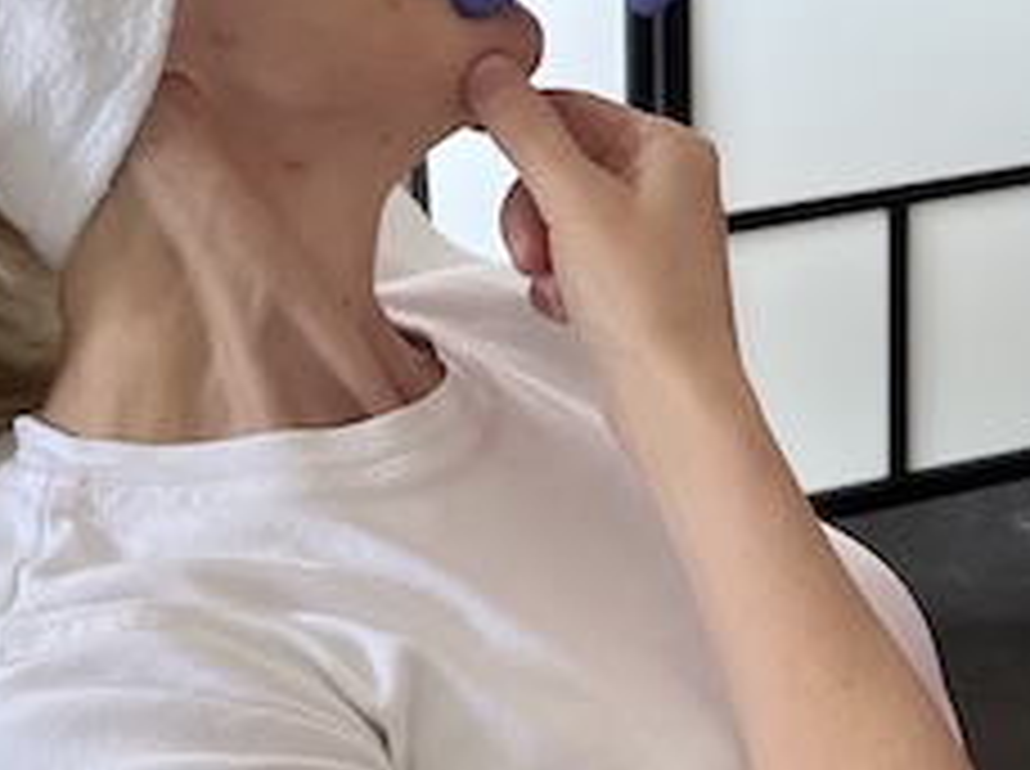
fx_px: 2703
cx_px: 877
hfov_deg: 21.2
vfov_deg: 15.0
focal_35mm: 91
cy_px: -396
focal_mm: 5.1
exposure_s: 1/60
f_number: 1.6
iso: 80
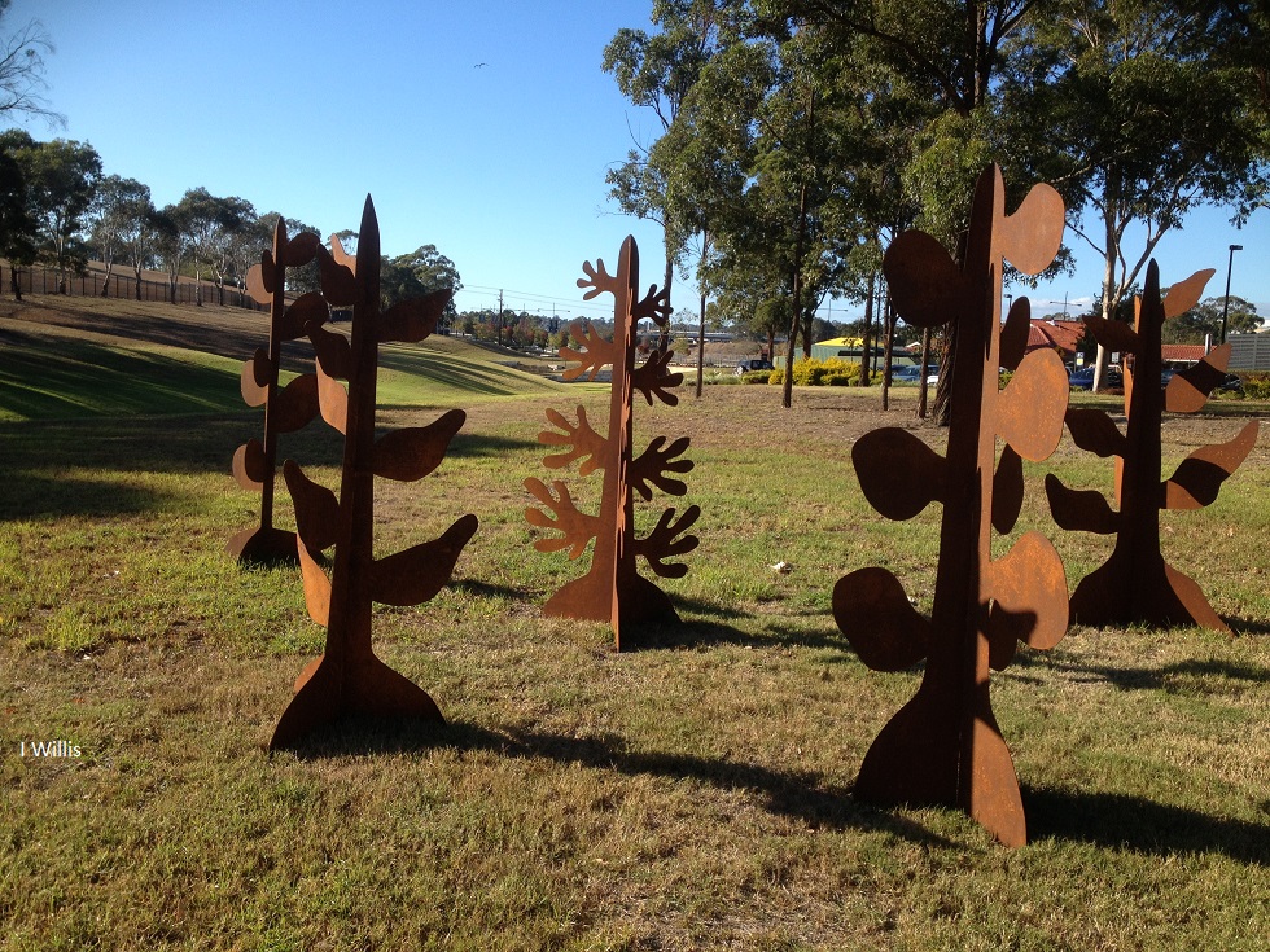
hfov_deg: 52.6
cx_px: 635
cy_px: 476
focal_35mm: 35
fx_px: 1284
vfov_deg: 40.7
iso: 50
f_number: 2.4
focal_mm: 4.28
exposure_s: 1/920
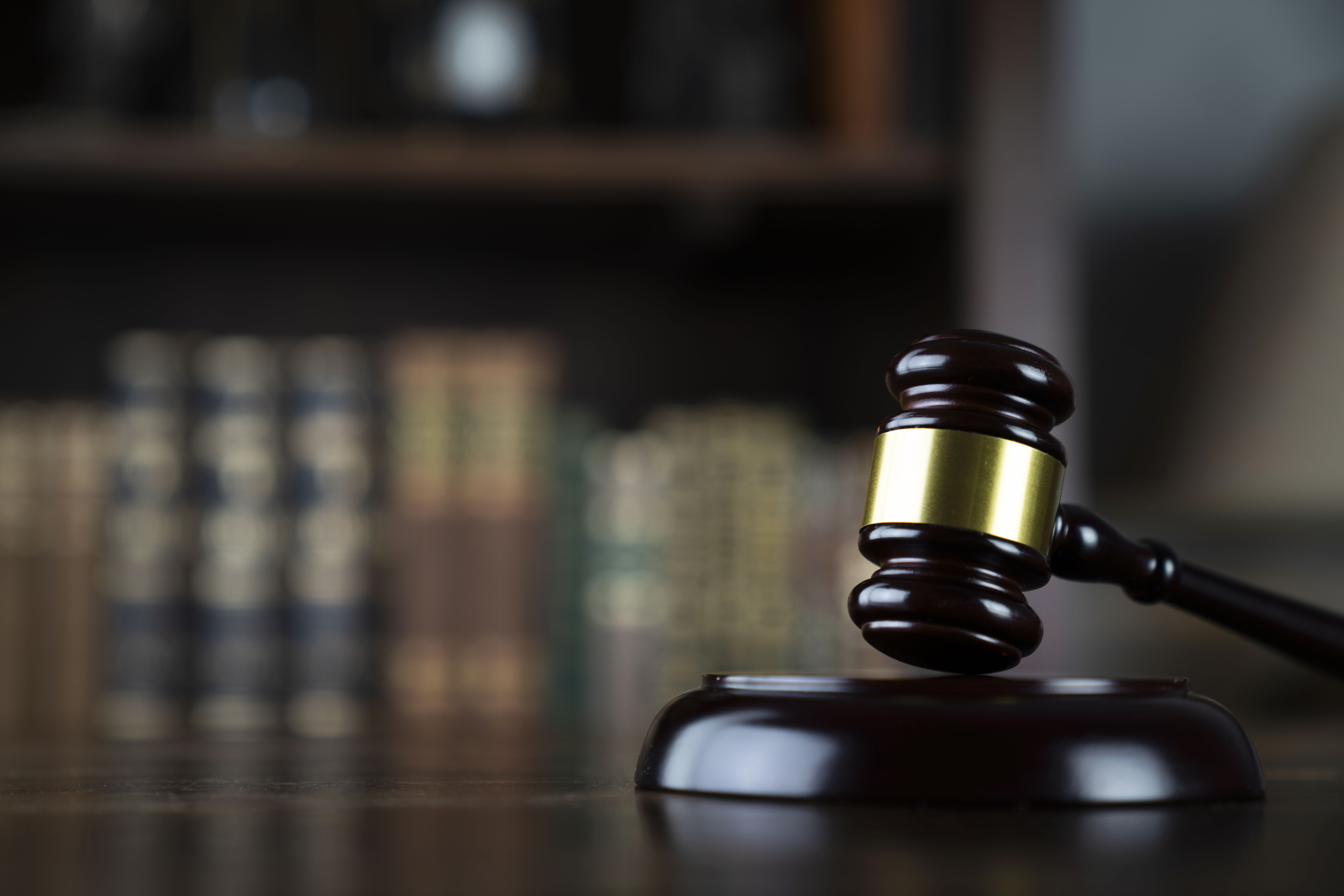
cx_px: 672
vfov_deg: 19.5
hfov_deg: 28.8
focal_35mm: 70
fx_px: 2614
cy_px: 448
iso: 100
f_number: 2.8
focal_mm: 70
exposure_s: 1/125
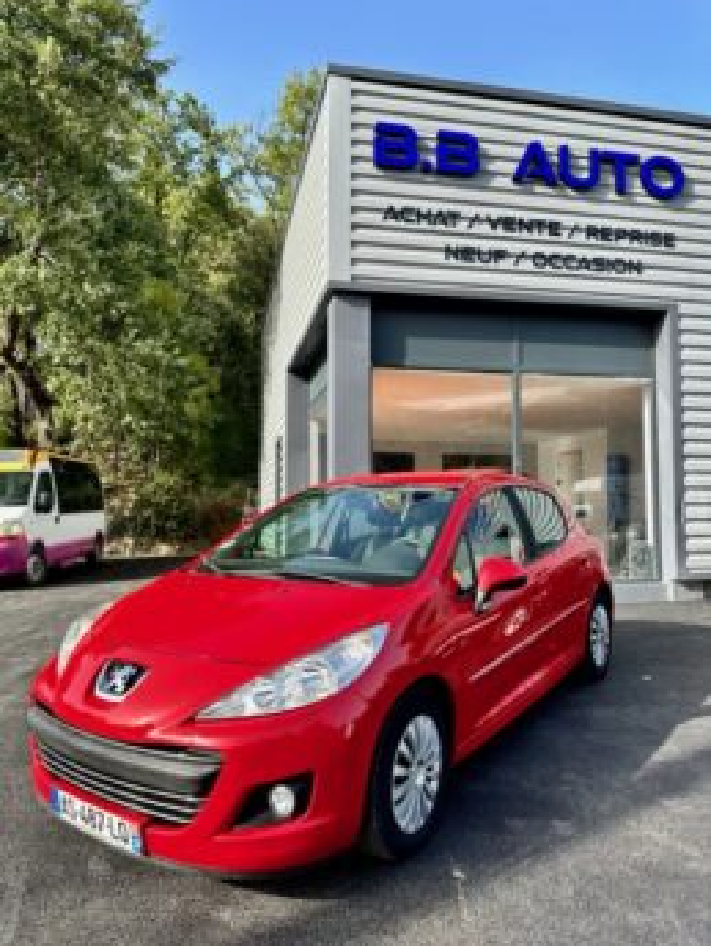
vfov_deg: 71.6
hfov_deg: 56.8
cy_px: 473
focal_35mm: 24
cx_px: 356
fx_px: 657
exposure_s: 1/1321
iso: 80
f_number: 1.78
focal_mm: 6.86
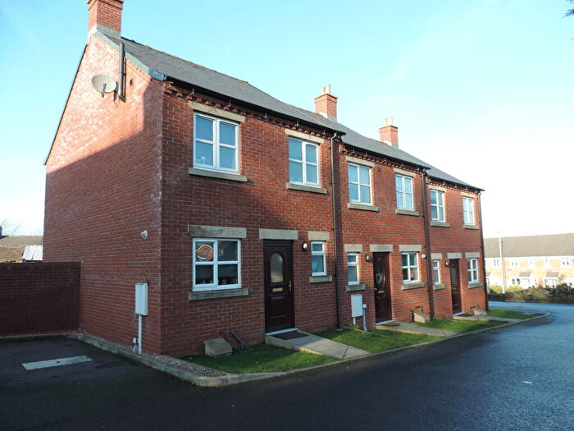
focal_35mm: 24
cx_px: 287
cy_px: 216
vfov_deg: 56.8
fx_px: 398
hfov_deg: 71.6
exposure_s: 1/250
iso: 80
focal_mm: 4.3
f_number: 3
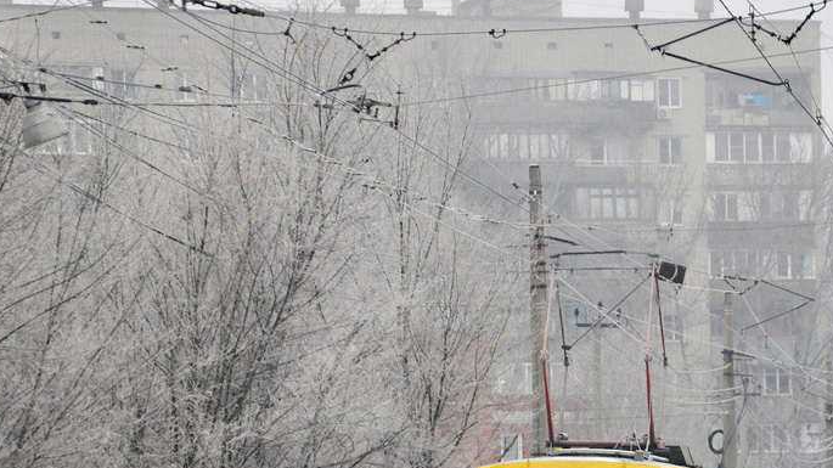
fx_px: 5587
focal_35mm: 253
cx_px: 617
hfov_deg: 8.5
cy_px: 446
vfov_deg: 4.8
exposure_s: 1/125
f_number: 5.6
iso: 450
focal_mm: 92
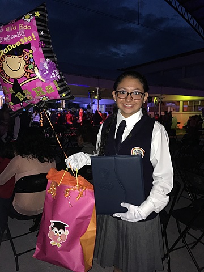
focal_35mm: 29
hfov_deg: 48.2
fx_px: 228
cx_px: 102
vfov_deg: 61.7
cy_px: 136
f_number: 2.2
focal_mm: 4.15
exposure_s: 1/16
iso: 160
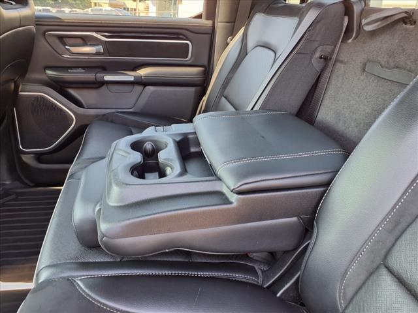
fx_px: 326
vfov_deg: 51.4
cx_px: 209
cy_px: 156
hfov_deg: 65.3
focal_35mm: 27
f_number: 1.9
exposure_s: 1/40
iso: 80
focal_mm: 3.58
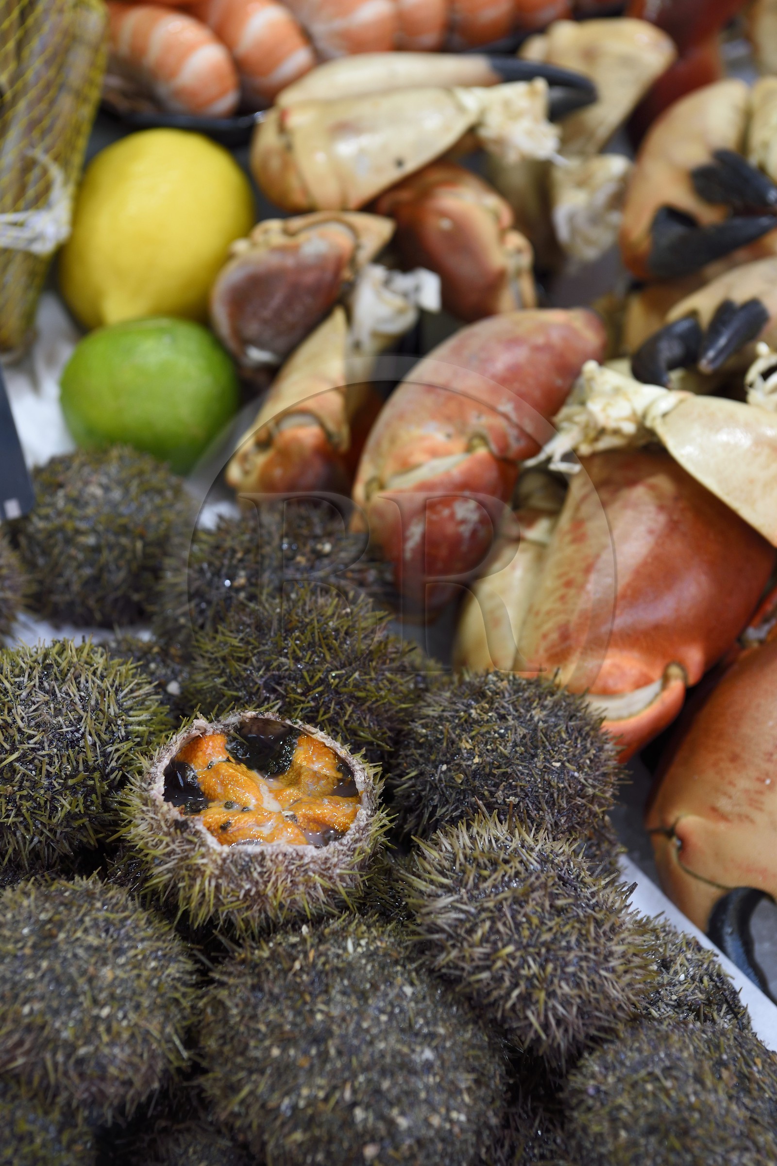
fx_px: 2268
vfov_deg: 28.9
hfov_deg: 19.4
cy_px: 583
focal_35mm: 70
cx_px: 388
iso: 800
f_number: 7.1
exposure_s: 1/125
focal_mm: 70
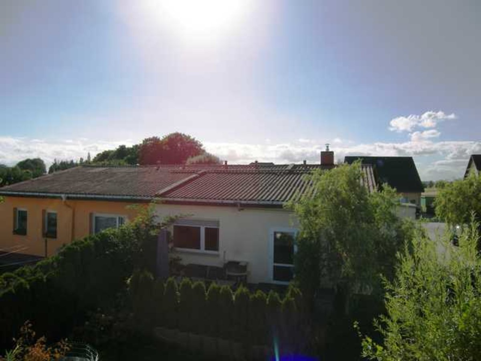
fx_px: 333
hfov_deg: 71.6
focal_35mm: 24
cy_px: 180
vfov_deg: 56.8
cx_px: 240
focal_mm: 5
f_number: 3.6
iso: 50
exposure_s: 1/1600
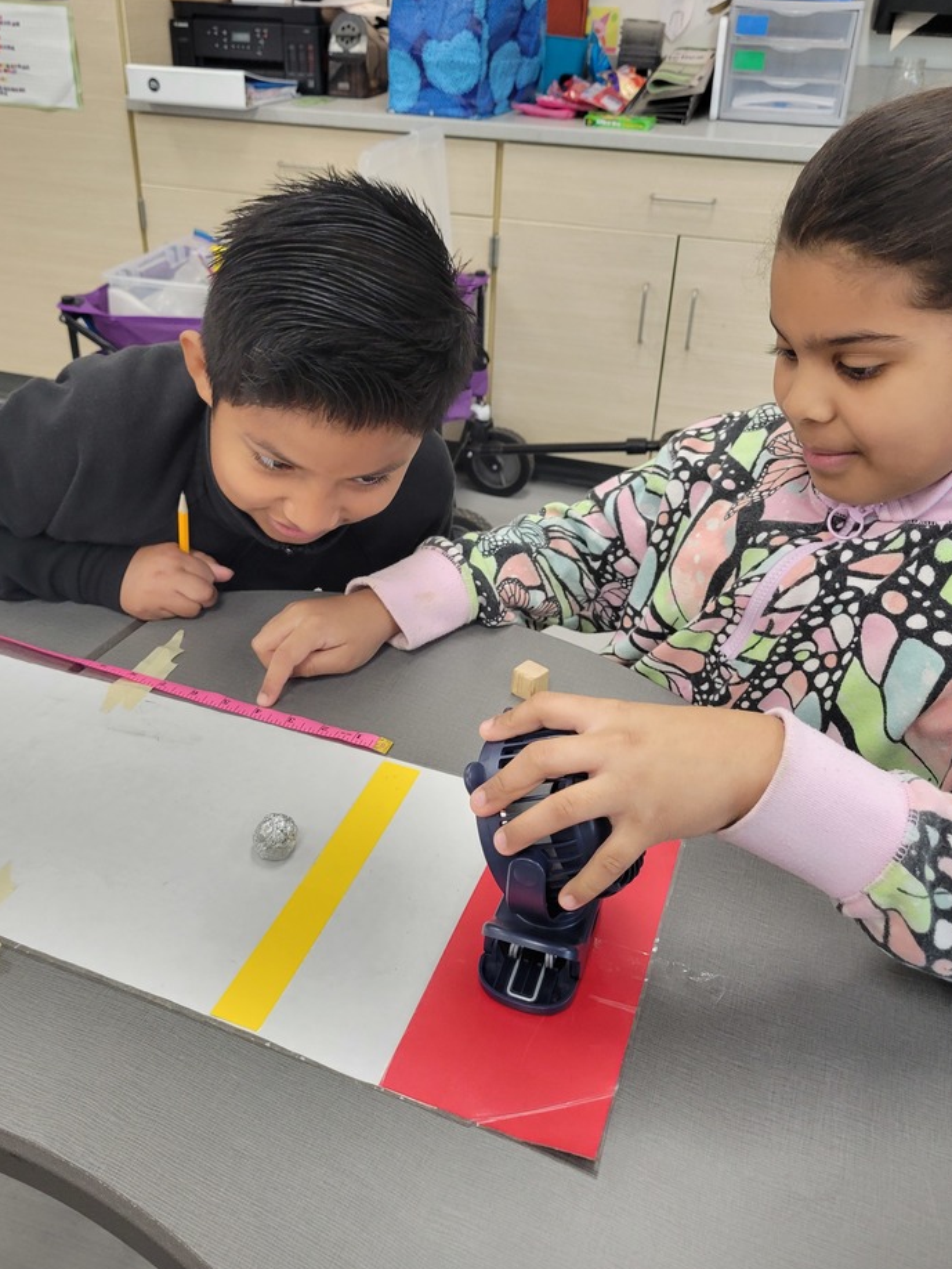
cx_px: 439
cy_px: 582
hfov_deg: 48.2
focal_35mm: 29
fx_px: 1063
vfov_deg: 61.6
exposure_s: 1/120
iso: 200
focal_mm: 5.4
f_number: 1.8
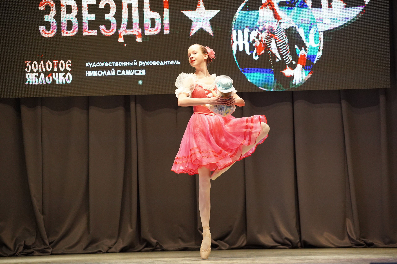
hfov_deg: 15.6
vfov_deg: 10.5
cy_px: 132
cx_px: 198
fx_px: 1445
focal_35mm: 131
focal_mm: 131
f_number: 4
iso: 3200
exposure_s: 1/500
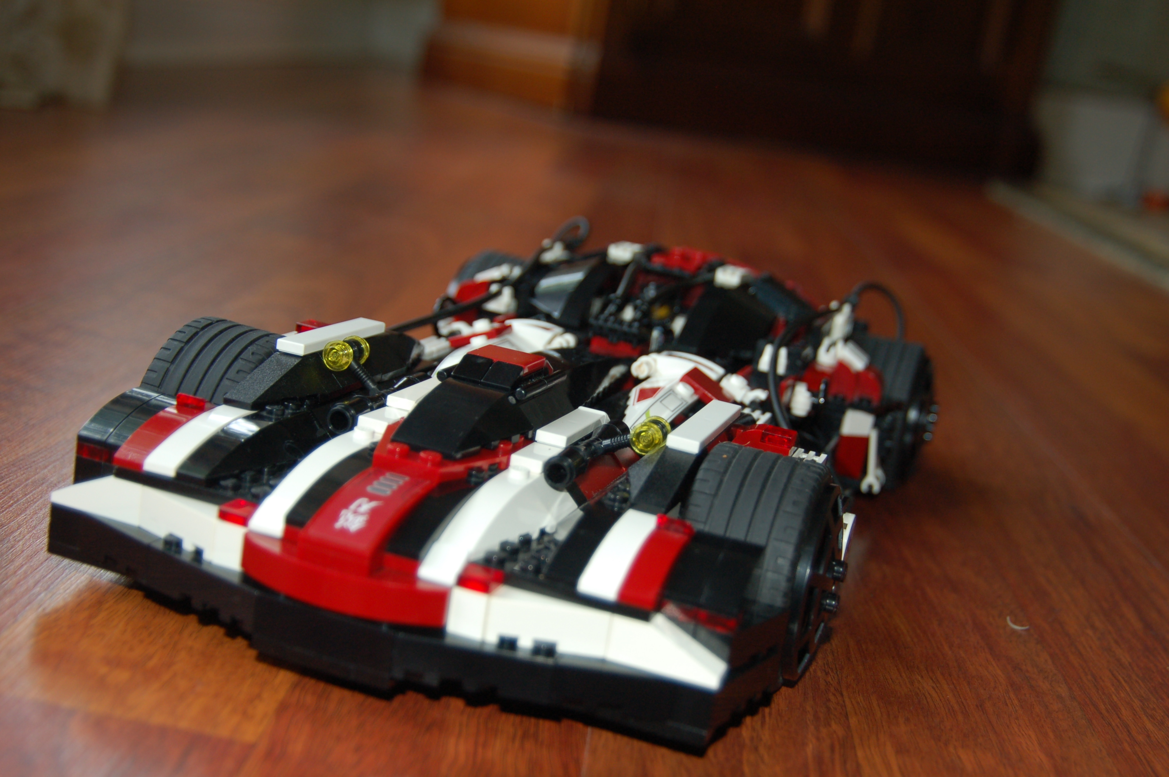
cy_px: 388
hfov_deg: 41.1
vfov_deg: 28.0
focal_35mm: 48
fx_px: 1557
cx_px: 584
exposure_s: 1/60
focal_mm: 32
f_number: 4
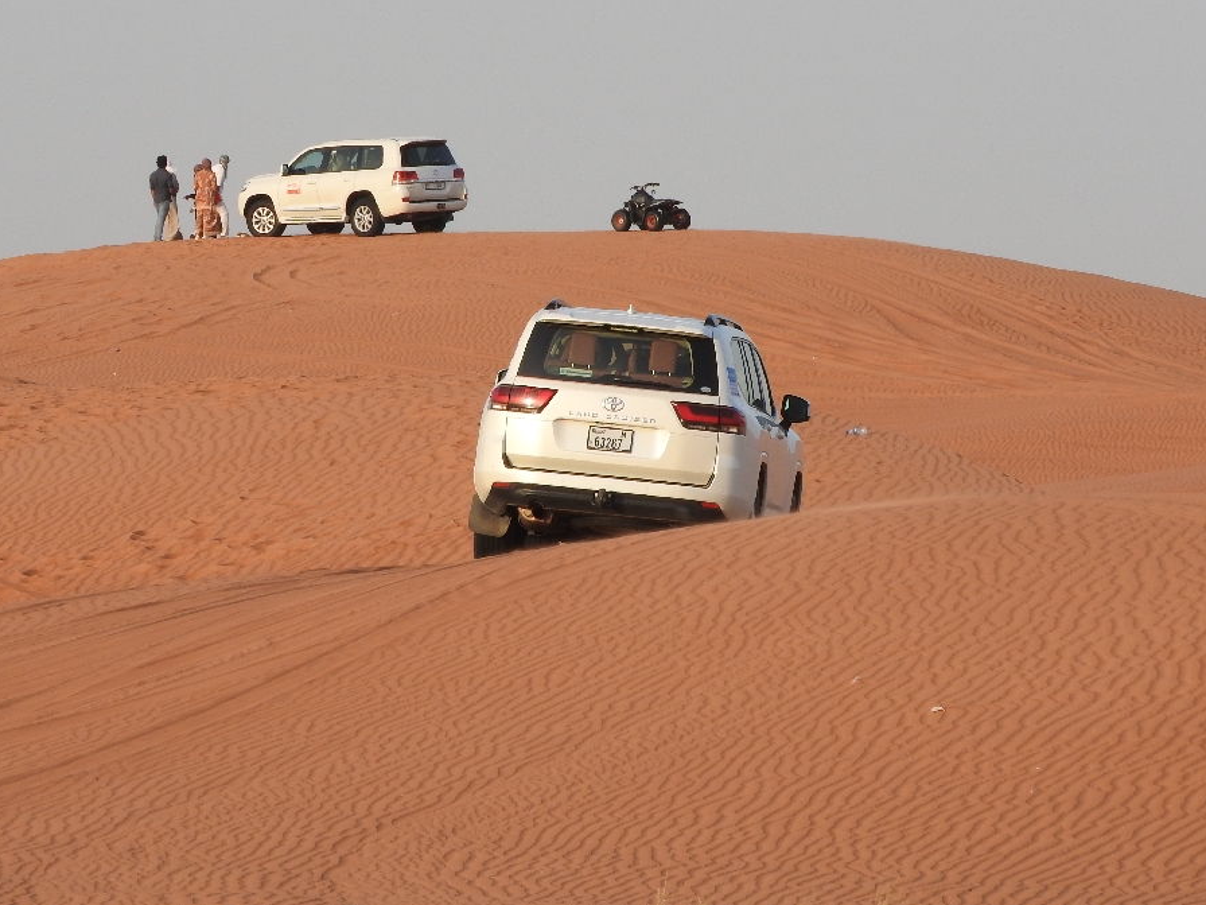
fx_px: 16793
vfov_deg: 3.1
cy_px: 303
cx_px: 520
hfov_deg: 4.1
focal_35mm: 482
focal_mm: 64.5
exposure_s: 1/250
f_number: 5.6
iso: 100
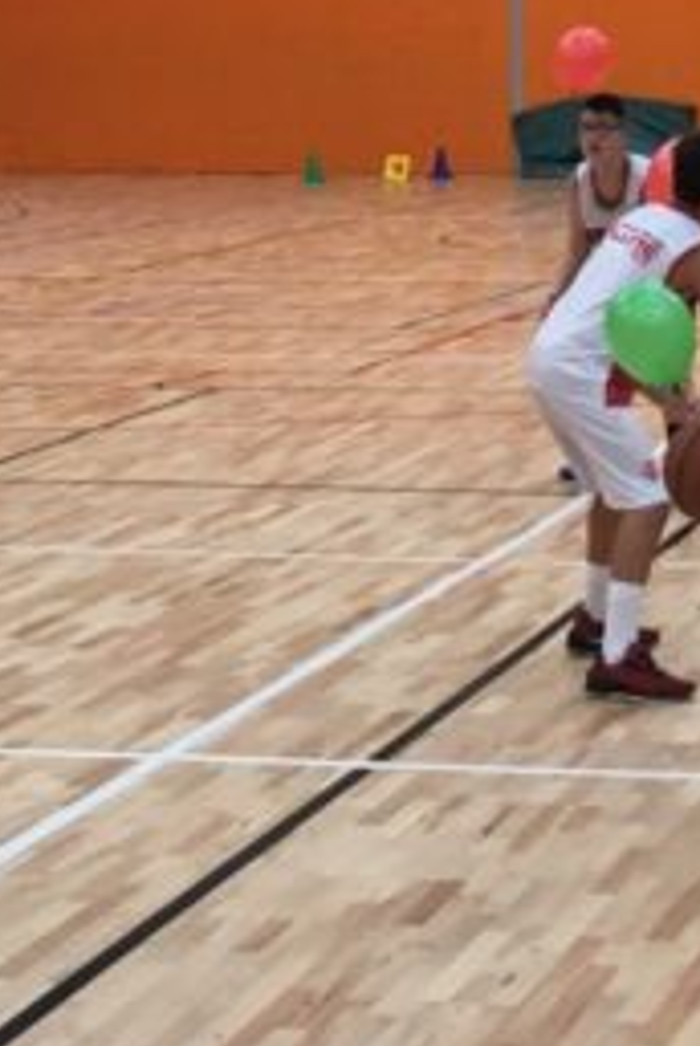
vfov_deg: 16.9
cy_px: 187
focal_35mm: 120
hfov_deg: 11.3
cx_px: 749
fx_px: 3490
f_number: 2.2
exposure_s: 1/33
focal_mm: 4.15
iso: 50
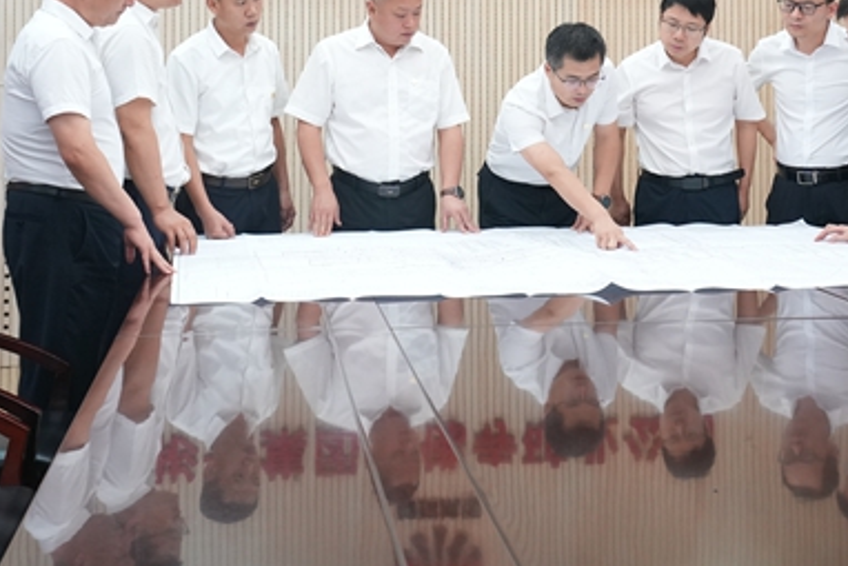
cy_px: 124
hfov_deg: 36.0
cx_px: 533
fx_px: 1296
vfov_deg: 24.3
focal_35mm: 55
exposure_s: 1/60
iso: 2500
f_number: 4.5
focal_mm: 35
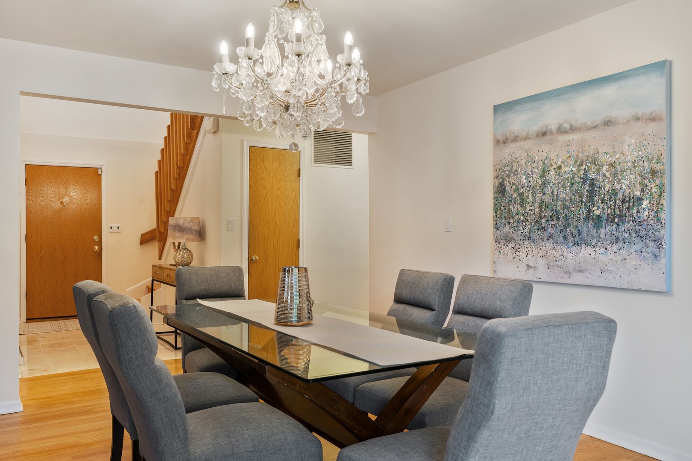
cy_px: 230
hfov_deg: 63.7
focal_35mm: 29
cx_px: 346
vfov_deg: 45.0
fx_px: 557
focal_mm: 29
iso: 320
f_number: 7.1
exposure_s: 1/2.5
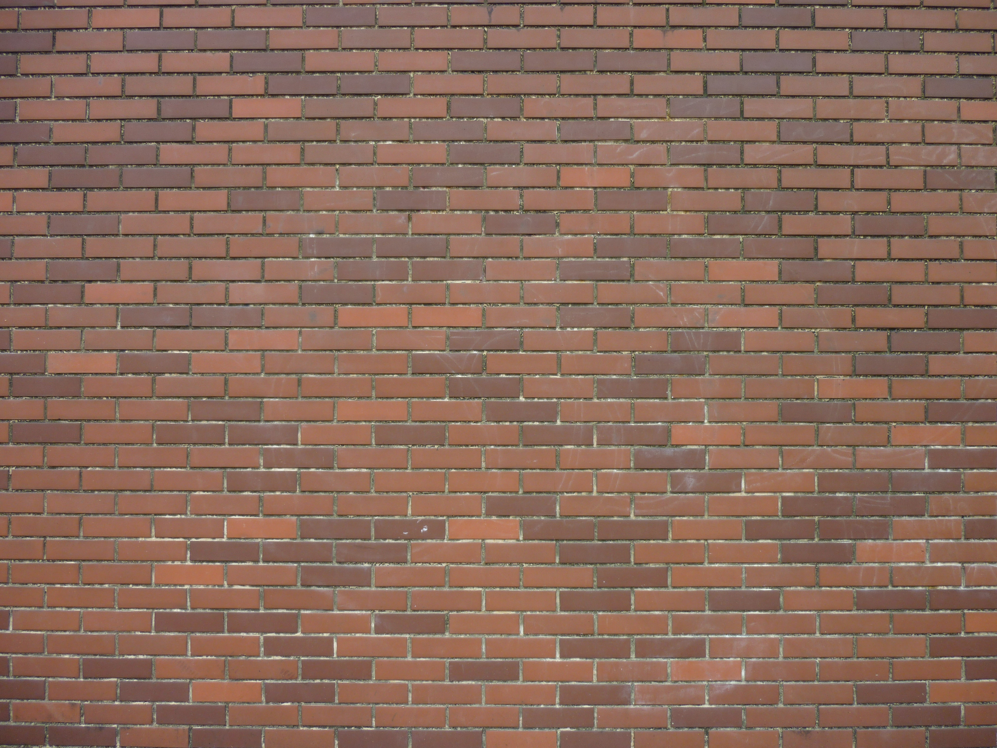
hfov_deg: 69.4
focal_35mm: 25
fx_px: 720
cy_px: 374
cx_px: 498
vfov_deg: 54.9
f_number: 3.3
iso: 80
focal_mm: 4.5
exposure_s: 1/10
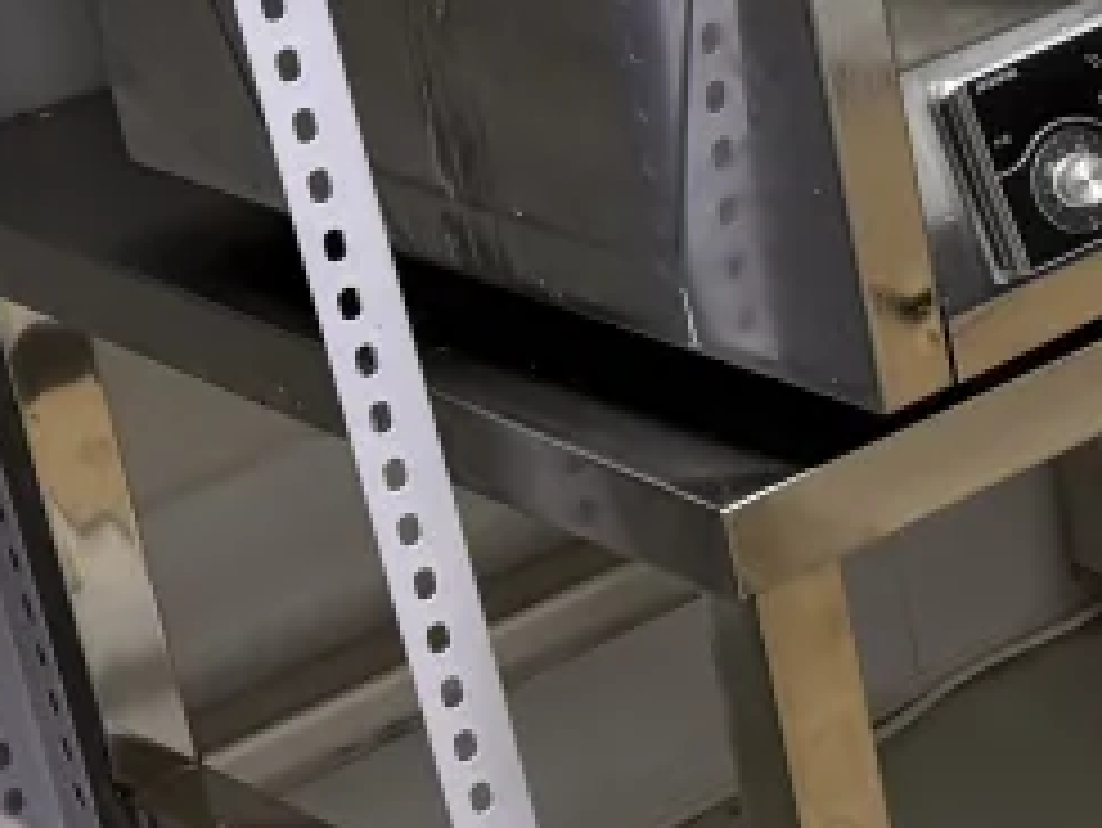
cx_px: 2865
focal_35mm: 141
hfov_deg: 11.1
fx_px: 4491
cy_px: 72
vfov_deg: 10.5
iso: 200
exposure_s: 1/100
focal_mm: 6.76
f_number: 1.78
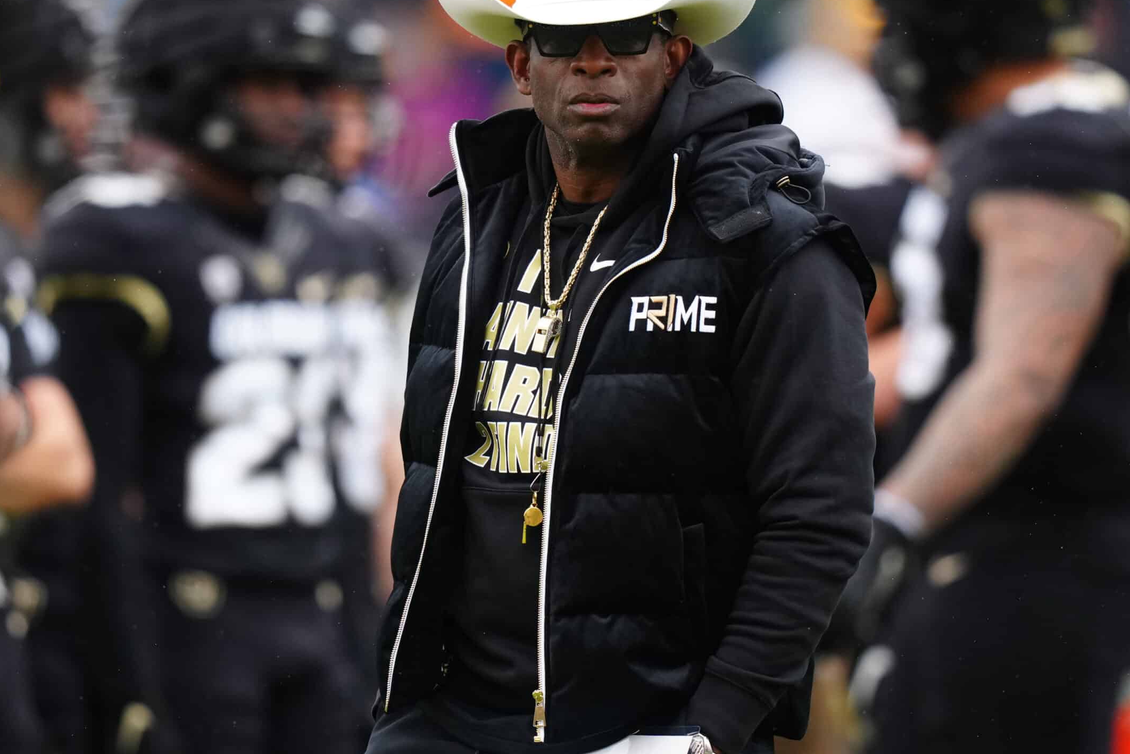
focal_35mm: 723
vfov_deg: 1.9
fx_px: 22697
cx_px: 526
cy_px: 336
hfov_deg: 2.9
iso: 1000
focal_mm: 400
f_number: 2.8
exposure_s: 1/5000
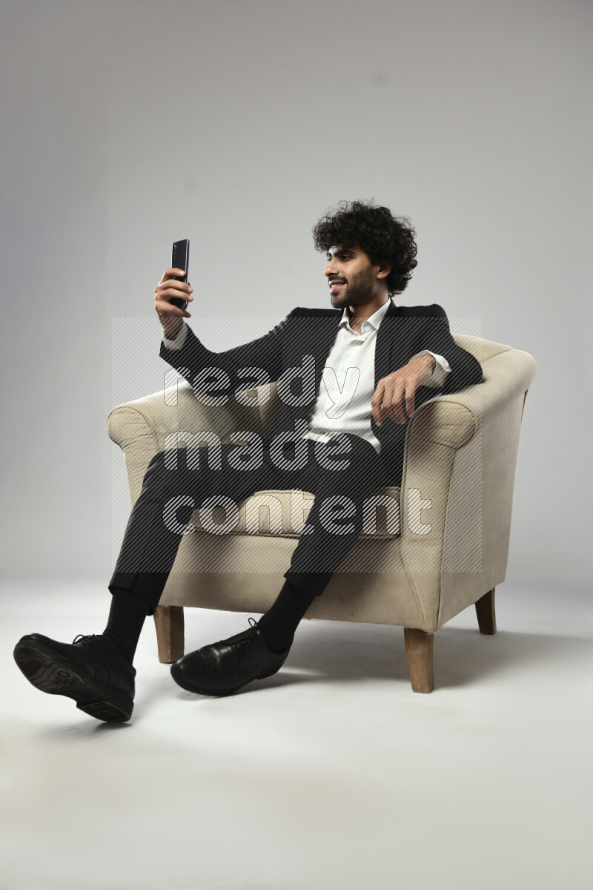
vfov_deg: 54.4
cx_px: 296
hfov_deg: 37.9
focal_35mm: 35
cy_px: 445
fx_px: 865
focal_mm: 35
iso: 400
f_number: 5.6
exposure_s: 1/125
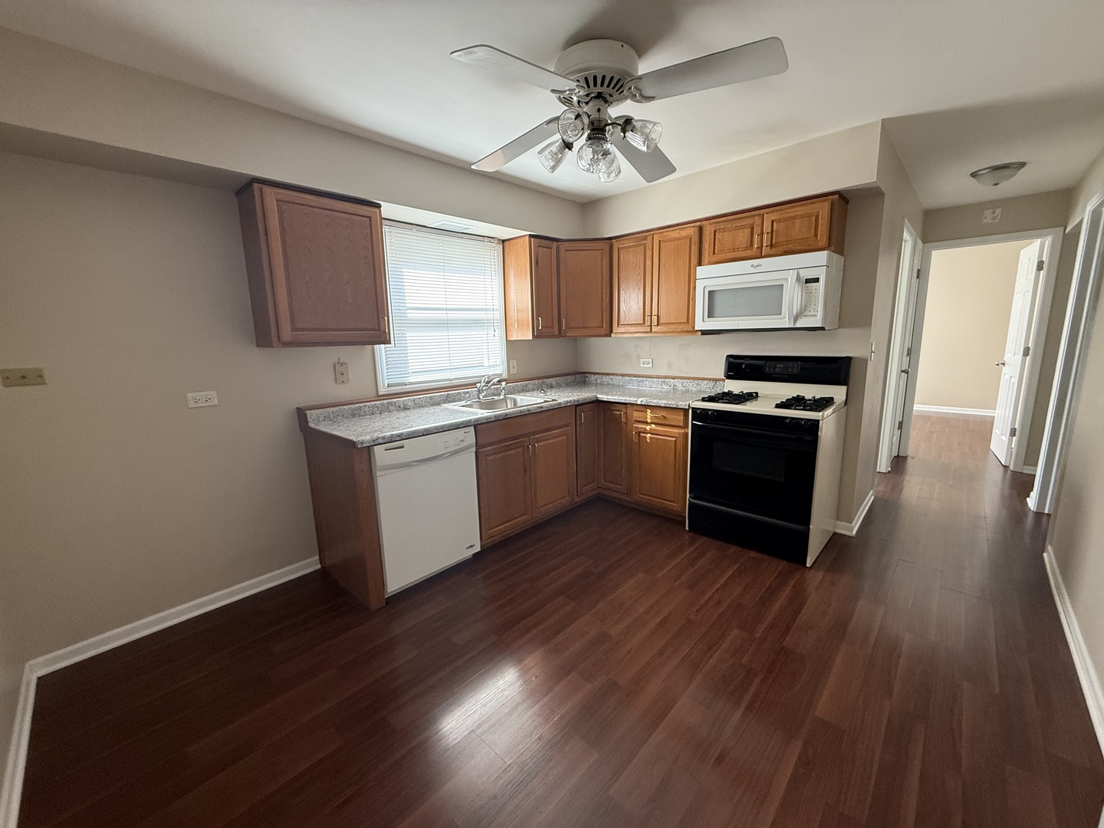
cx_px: 552
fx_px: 446
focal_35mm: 14
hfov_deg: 102.1
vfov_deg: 85.7
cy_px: 414
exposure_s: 1/99
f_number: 2.2
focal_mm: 2.22
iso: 250
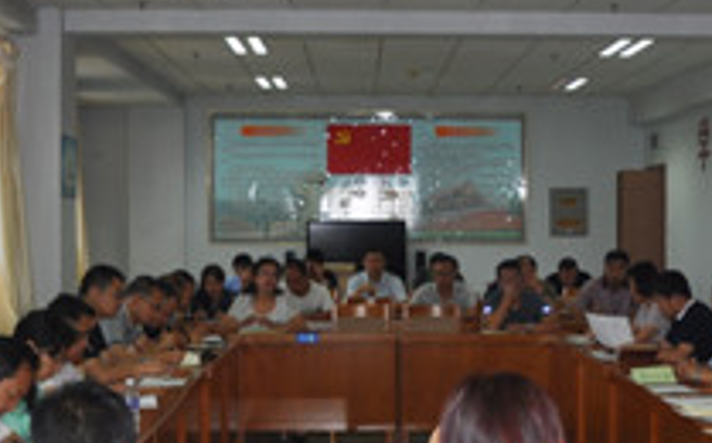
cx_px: 453
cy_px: 245
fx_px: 1531
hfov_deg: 26.1
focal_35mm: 79
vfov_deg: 16.5
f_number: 3.5
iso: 200
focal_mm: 18
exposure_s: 1/60
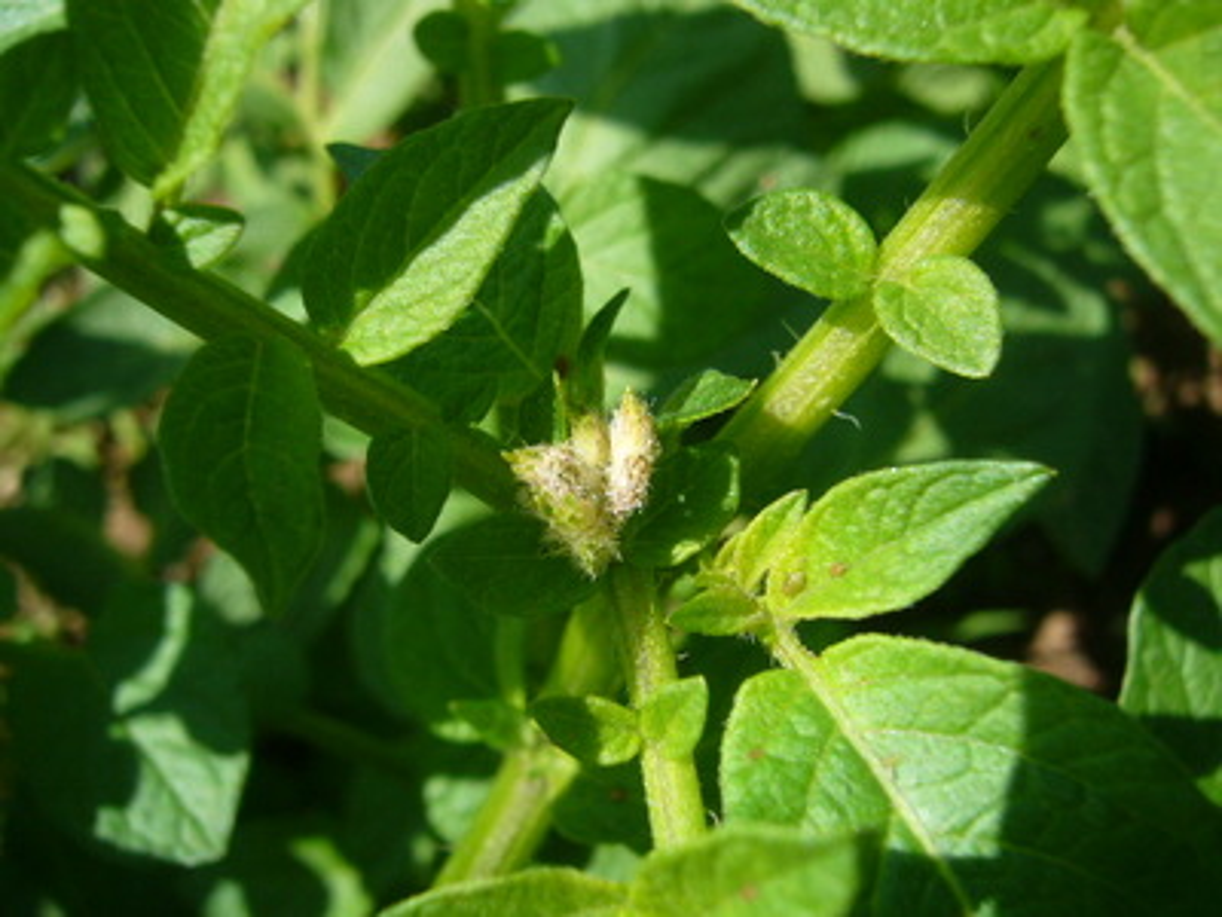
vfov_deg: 40.7
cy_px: 458
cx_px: 611
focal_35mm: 35
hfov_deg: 52.6
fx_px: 1236
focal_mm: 5.8
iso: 80
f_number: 5.6
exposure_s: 1/200
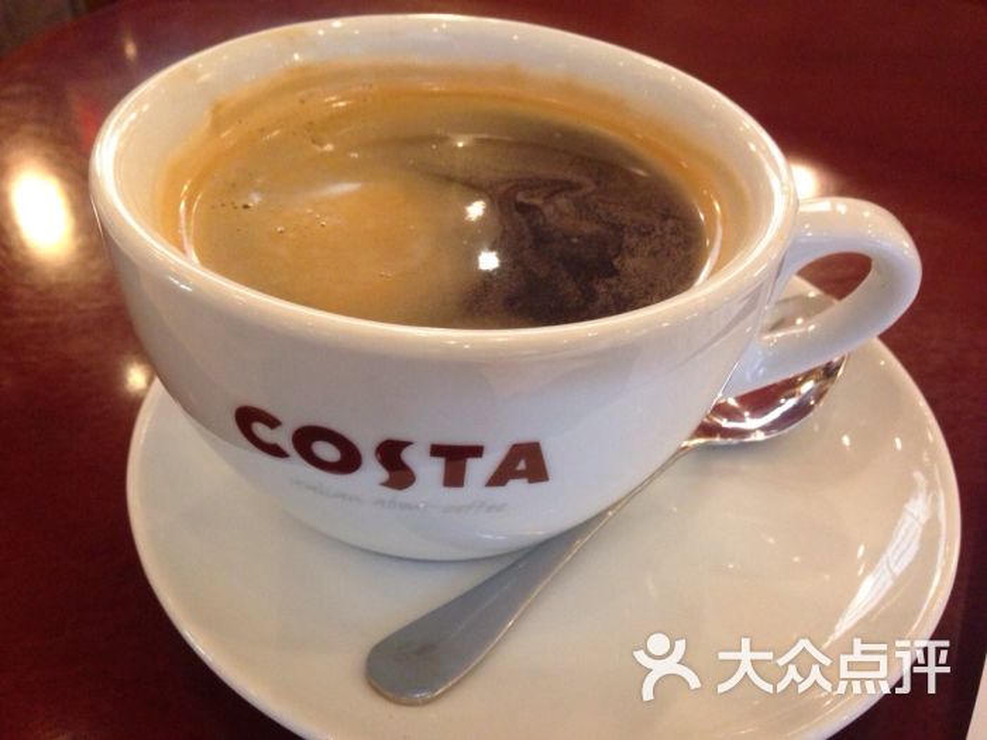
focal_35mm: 33
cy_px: 370
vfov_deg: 42.9
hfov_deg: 55.4
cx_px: 494
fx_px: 941
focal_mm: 4.12
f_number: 2.4
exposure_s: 1/20
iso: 250
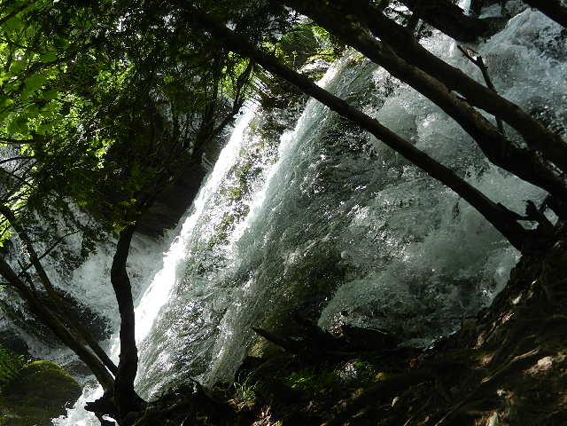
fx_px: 1114
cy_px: 213
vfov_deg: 21.6
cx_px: 284
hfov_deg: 28.6
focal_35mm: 68
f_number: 4.6
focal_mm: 12.3
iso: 160
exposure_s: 1/400
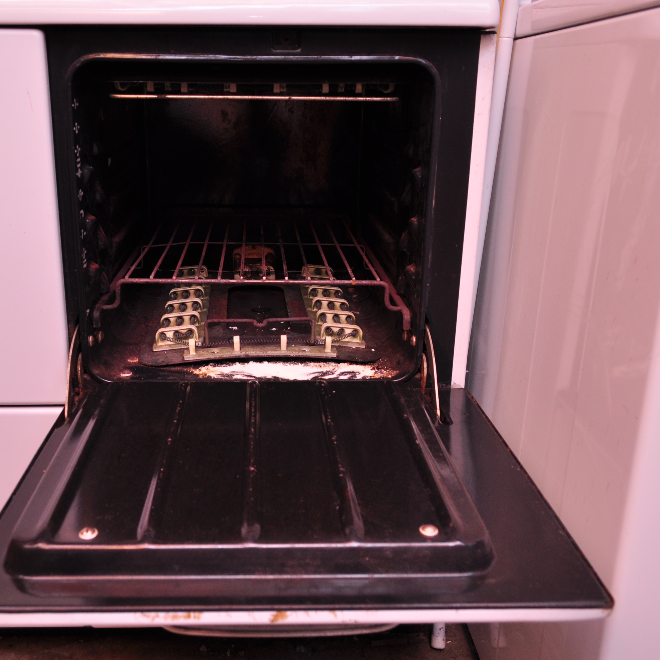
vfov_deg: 47.2
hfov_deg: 47.0
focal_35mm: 35
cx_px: 274
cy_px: 327
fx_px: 755
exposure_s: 1/125
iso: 250
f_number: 5
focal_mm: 18
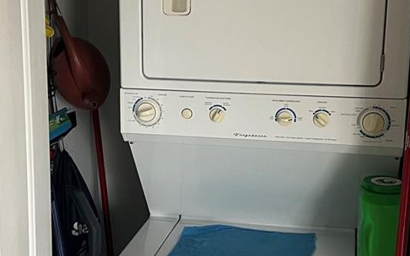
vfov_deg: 19.2
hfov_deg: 30.2
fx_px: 760
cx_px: 192
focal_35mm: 68
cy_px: 130
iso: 160
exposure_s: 1/60
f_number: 1.5
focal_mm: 5.7
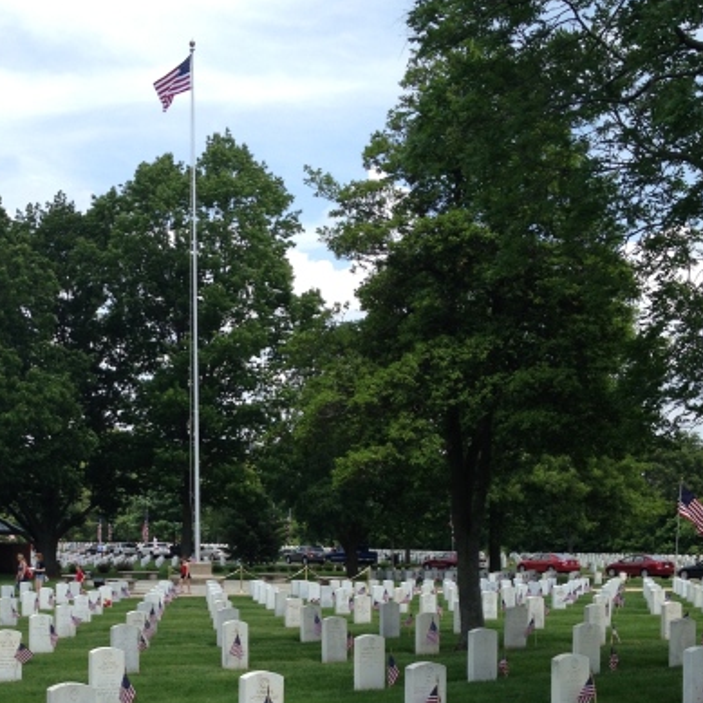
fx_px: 1402
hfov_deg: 27.9
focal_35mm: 61
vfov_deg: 27.5
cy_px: 582
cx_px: 206
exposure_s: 1/1314
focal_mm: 4.28
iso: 50
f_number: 2.4
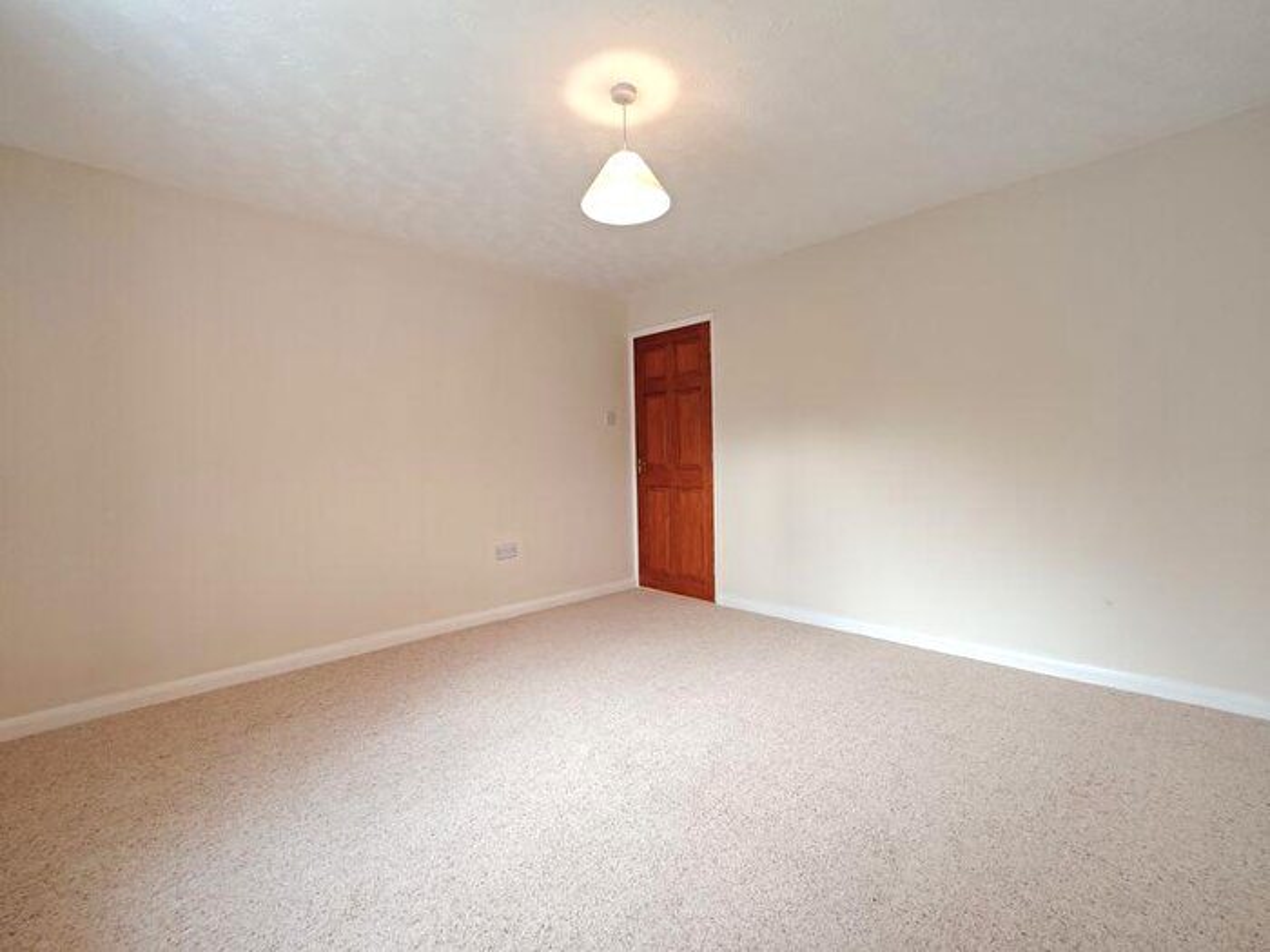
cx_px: 635
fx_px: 514
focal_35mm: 14
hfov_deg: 102.1
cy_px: 476
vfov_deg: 85.7
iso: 250
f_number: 1.8
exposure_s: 1/33.3
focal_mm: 2.03
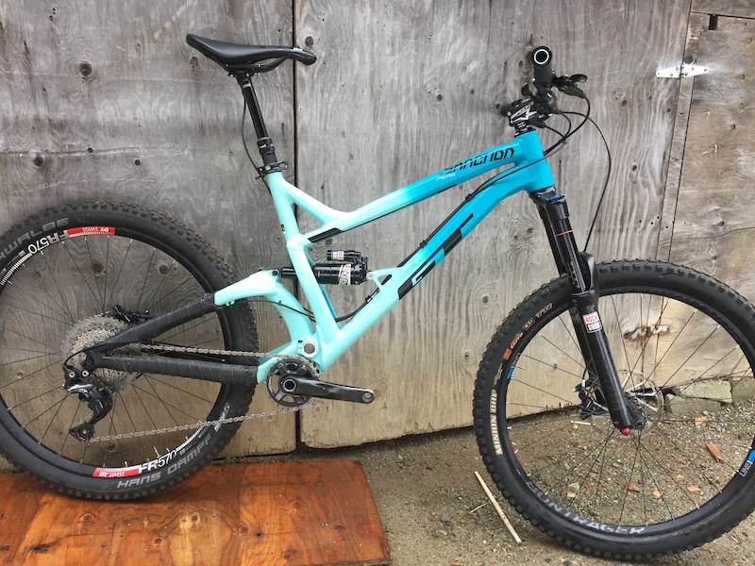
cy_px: 283
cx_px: 378
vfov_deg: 48.2
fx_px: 633
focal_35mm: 29
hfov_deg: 61.7
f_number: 2.2
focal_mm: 4.15
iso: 32
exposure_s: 1/60
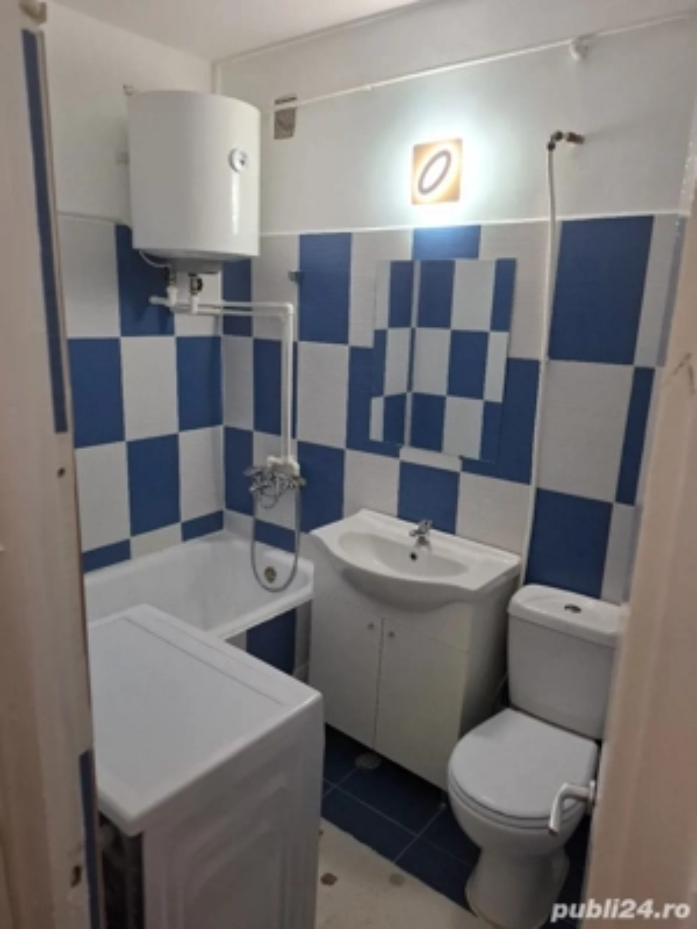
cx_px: 348
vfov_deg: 73.9
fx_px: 617
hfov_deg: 58.9
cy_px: 464
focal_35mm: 23
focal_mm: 5.54
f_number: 1.8
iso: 200
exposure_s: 1/100
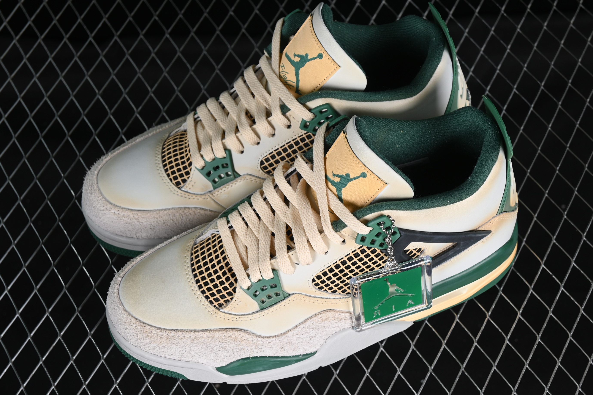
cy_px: 197
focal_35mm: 76
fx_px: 1252
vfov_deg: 18.0
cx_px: 300
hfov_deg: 26.6
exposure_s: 1/60
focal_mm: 50
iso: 160
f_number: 7.1
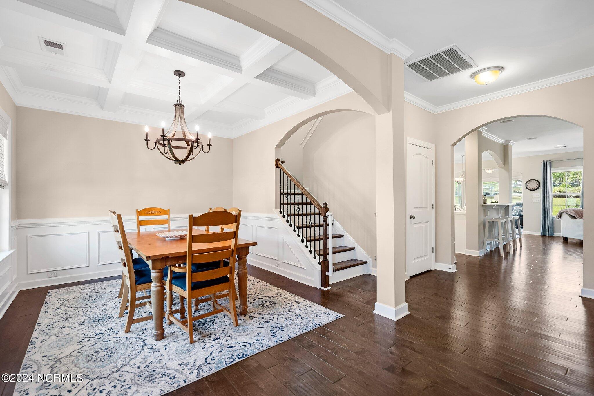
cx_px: 297
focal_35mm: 16
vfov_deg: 73.7
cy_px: 198
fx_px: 264
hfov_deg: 96.7
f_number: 4
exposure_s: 1/4
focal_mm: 16
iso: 320
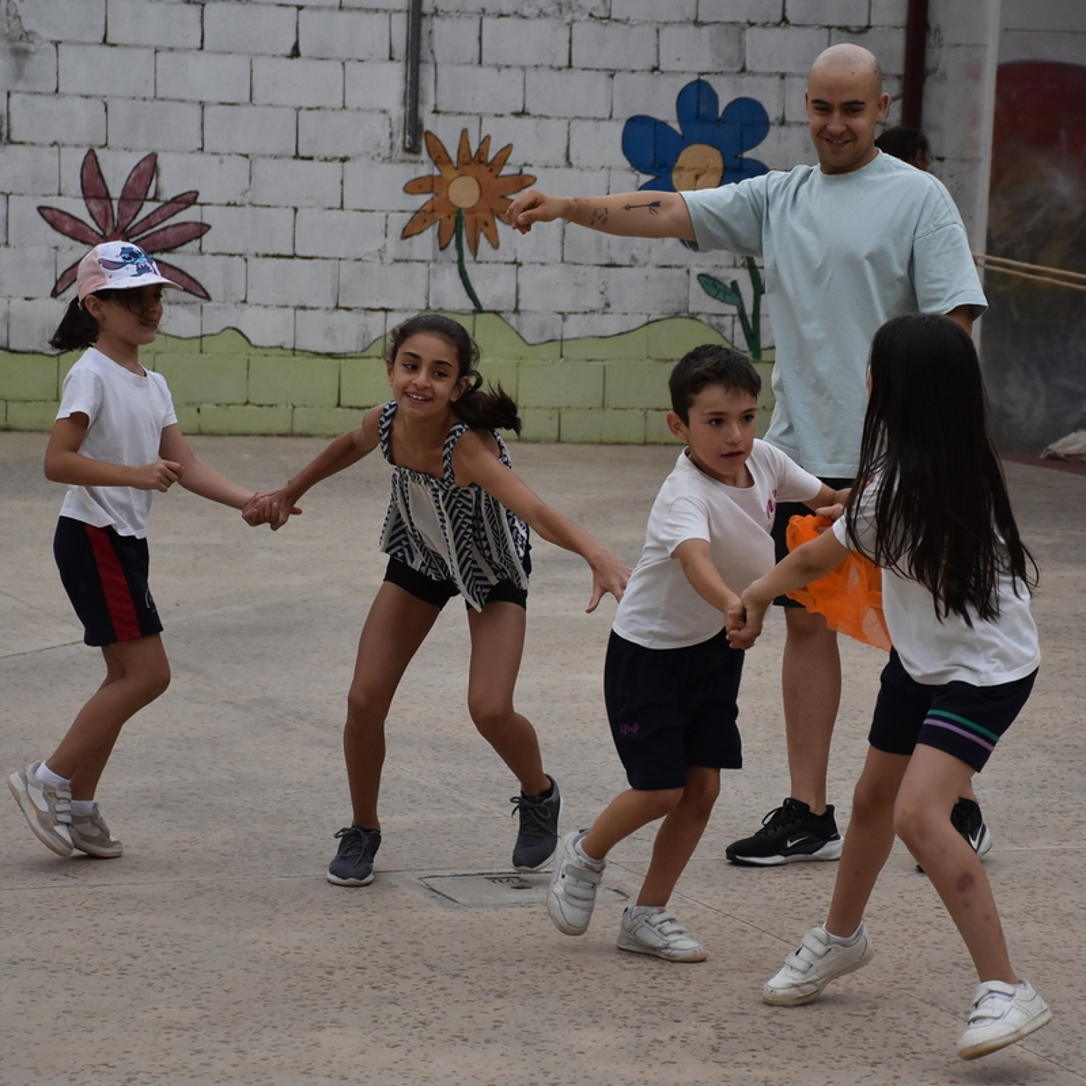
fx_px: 5098
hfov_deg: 12.1
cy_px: 544
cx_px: 701
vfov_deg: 12.2
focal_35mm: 144
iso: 800
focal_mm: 75
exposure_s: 1/500
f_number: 5
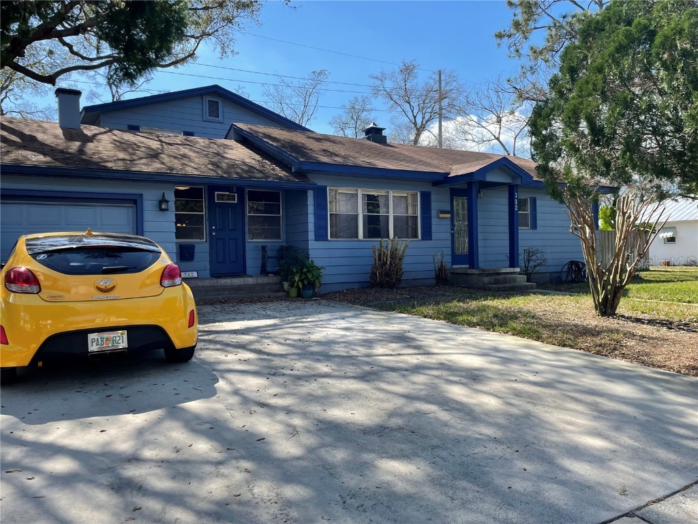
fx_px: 524
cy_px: 262
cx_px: 349
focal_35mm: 26
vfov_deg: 53.1
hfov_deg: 67.3
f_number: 1.6
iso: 32
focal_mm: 4.2
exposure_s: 1/2092
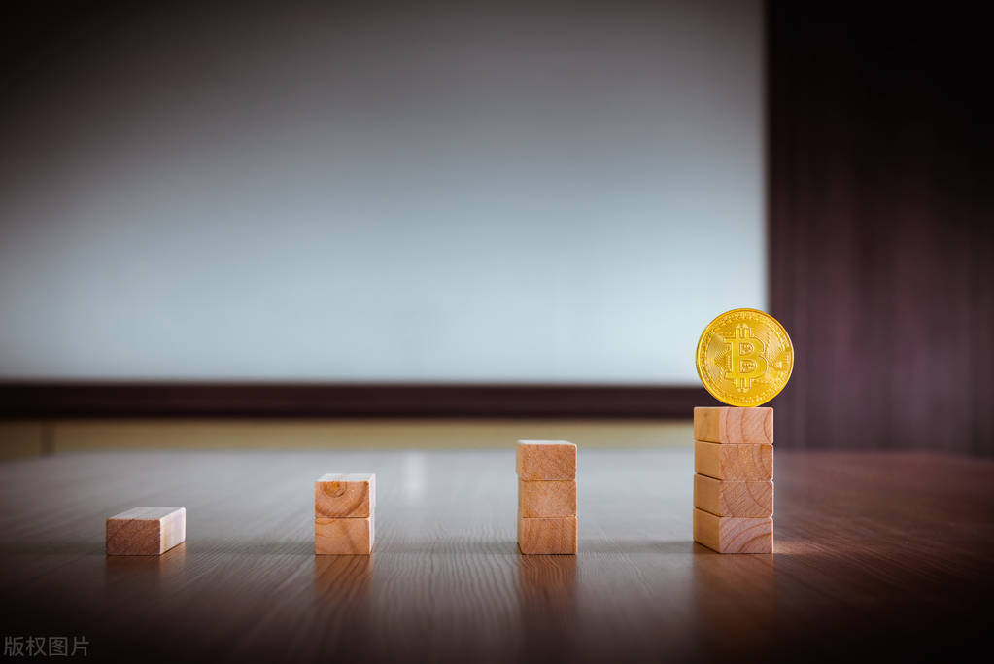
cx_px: 497
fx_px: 1713
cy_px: 332
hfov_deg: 32.4
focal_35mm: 62
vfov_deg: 21.9
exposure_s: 1/10
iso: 100
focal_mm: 62
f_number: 8
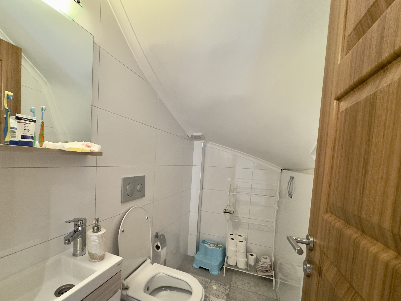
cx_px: 175
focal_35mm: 16
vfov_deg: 77.7
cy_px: 171
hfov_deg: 94.0
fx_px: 185
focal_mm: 2.22
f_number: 2.2
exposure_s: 1/50
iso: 640
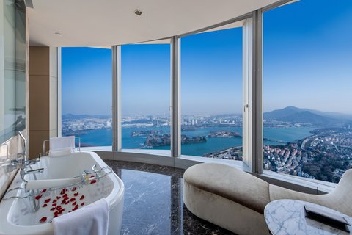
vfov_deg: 81.2
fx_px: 137
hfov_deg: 104.3
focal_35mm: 14
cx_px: 176
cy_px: 118
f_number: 11
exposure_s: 1/30
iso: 100
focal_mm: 14
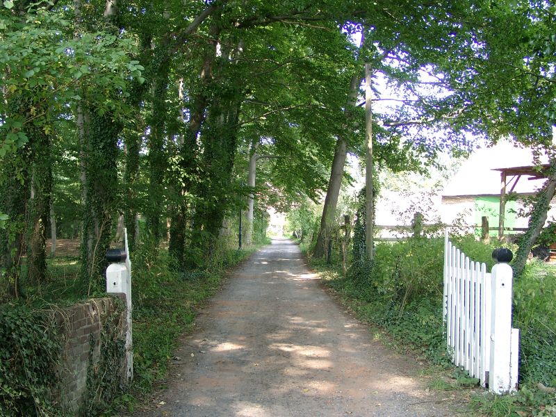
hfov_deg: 52.6
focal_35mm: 35
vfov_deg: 40.7
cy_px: 208
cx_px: 278
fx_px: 562
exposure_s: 1/65.1
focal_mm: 7.39
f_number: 2
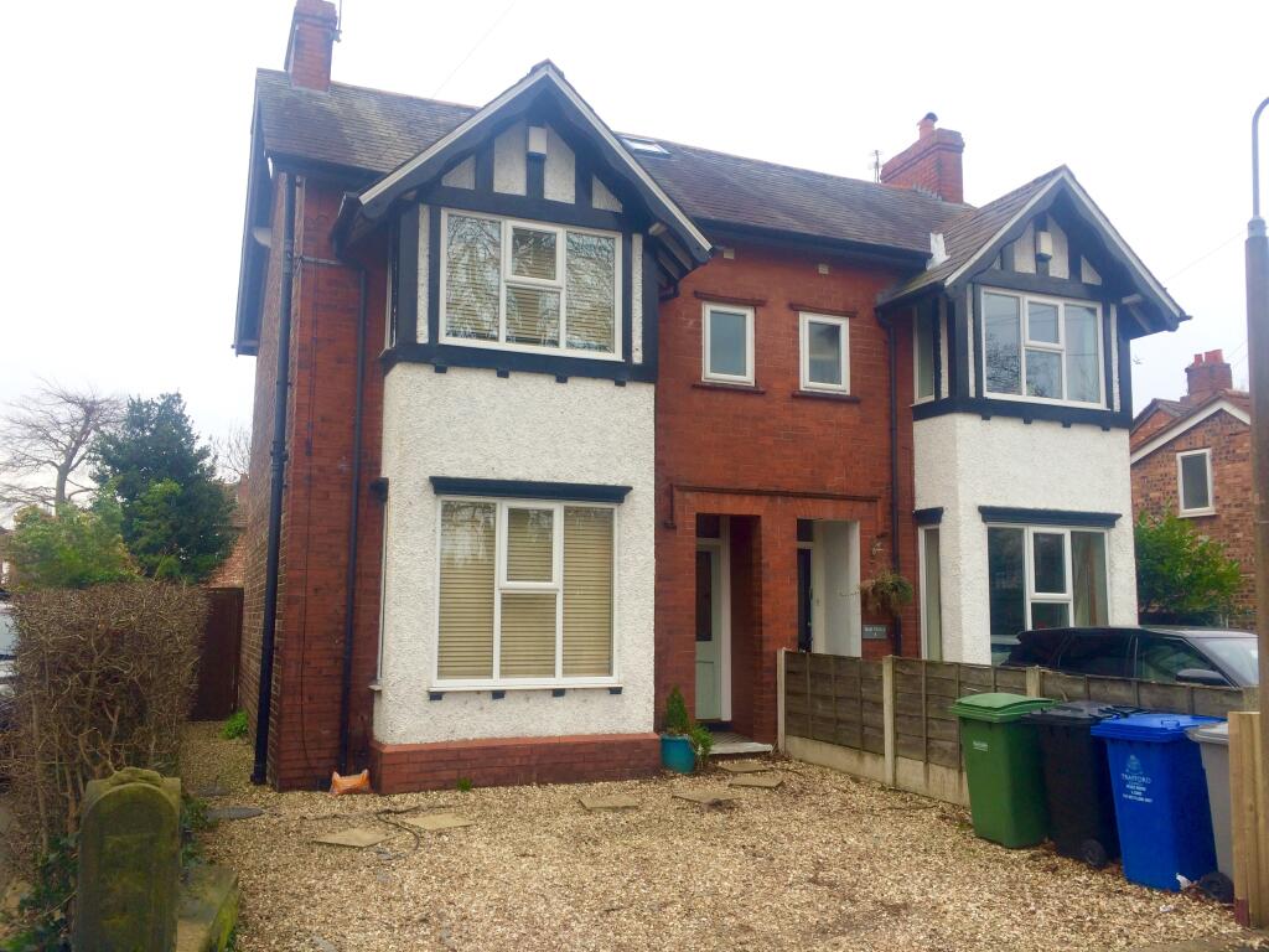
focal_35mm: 29
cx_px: 634
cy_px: 476
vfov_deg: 48.2
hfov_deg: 61.7
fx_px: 1063
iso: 32
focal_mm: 4.15
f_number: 2.2
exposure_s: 1/345
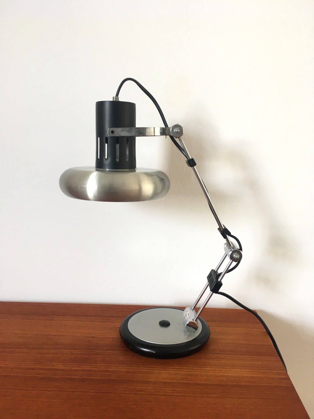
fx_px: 351
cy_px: 210
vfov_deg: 61.7
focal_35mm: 29
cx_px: 157
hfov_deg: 48.2
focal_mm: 4.15
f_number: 2.2
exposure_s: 1/33
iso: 64
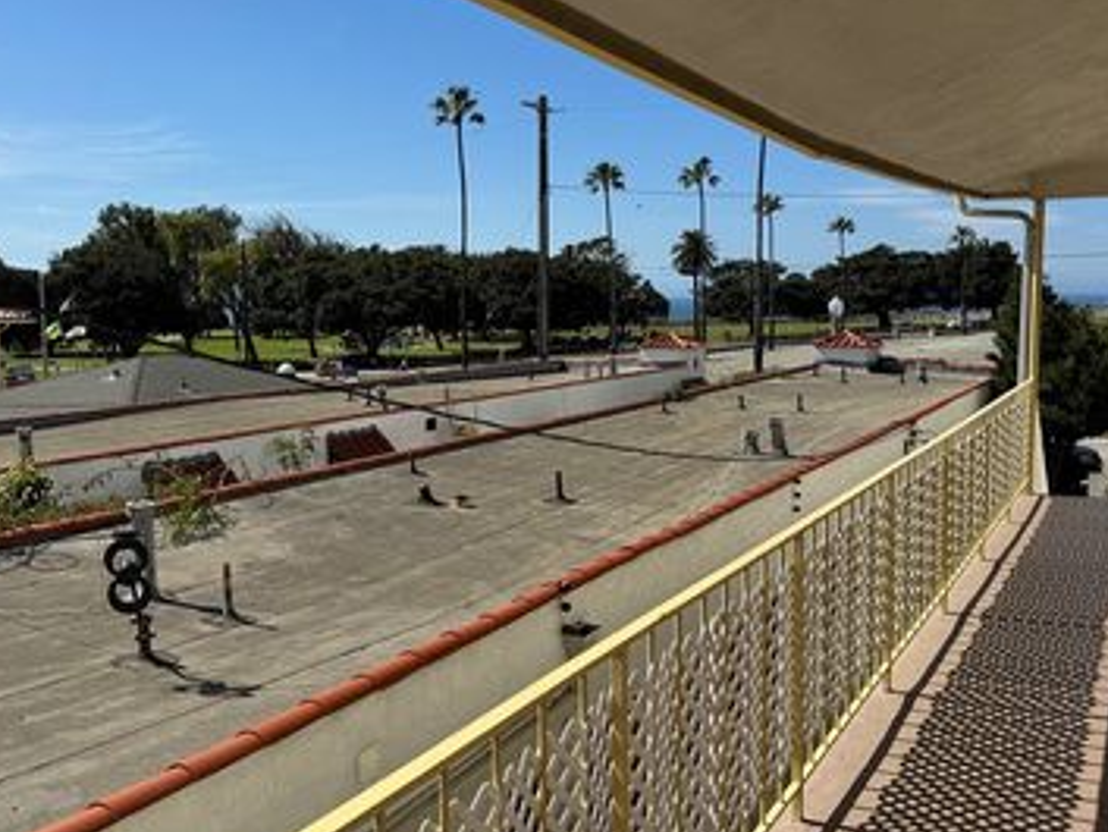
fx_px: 1089
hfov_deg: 53.9
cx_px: 543
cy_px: 416
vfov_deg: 41.8
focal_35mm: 34
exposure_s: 1/7092
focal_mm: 6.76
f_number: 1.78
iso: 80
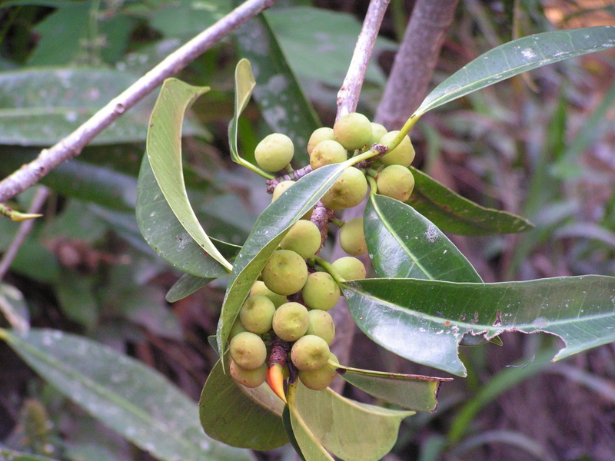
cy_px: 230
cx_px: 308
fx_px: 4068
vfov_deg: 6.5
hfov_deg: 8.6
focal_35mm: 229
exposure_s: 1/160
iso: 200
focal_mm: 38.1
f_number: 3.2
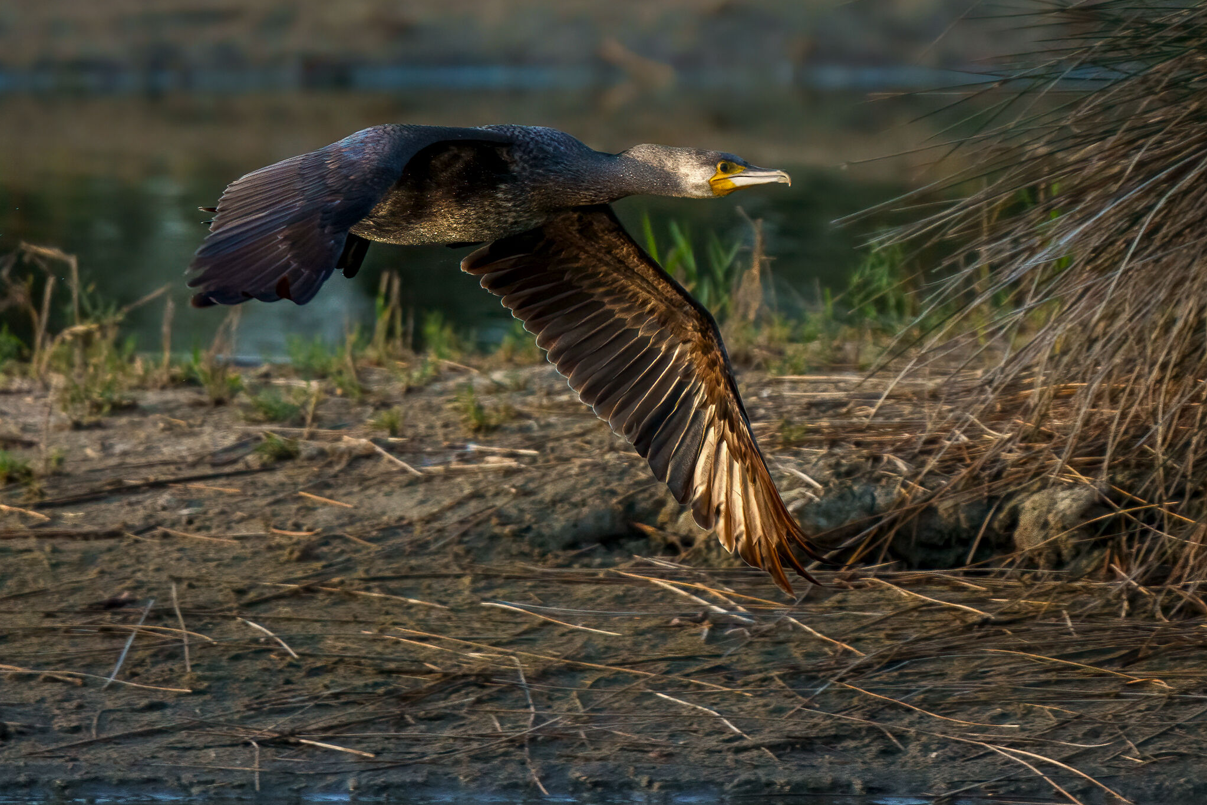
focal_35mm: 703
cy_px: 346
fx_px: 23572
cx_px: 661
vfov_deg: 2.0
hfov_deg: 2.9
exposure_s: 1/2000
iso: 800
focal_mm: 600
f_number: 6.3
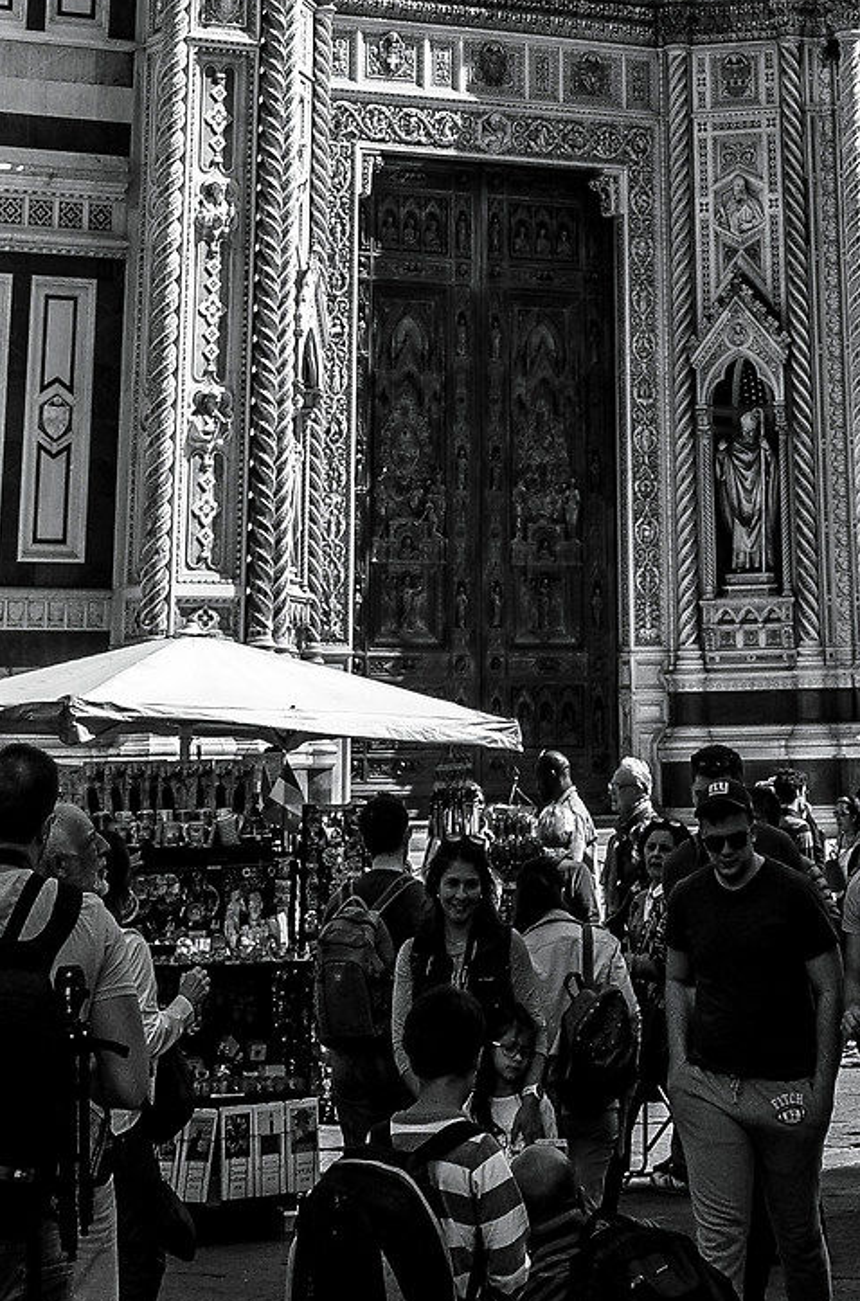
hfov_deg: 14.6
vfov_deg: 18.8
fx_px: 3352
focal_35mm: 93
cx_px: 665
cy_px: -776
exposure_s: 1/800
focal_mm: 18.3
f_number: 4
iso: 100
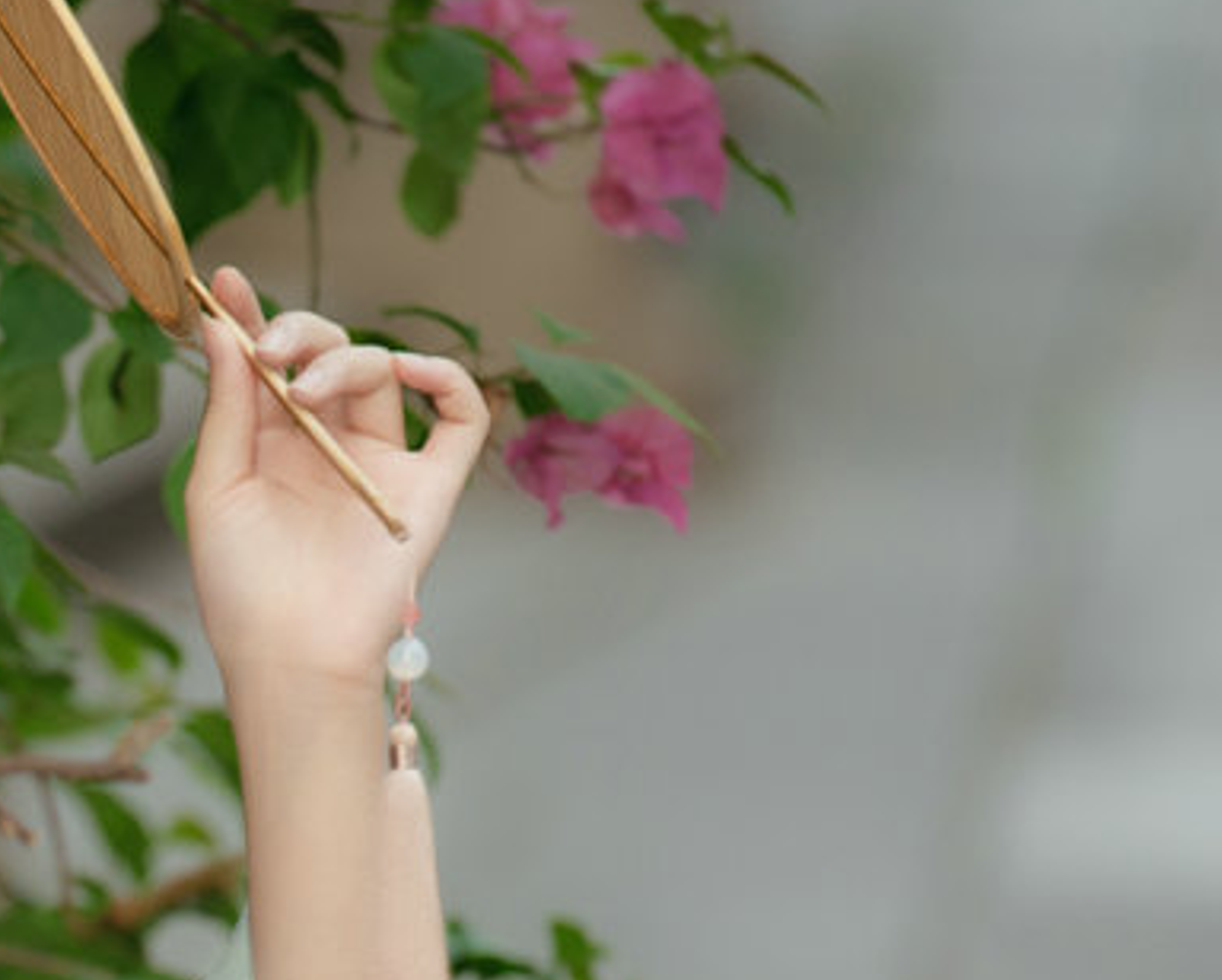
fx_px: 21469
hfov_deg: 3.3
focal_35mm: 593
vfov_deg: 2.6
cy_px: 1032
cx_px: -191
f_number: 2.8
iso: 200
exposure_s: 1/125
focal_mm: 180
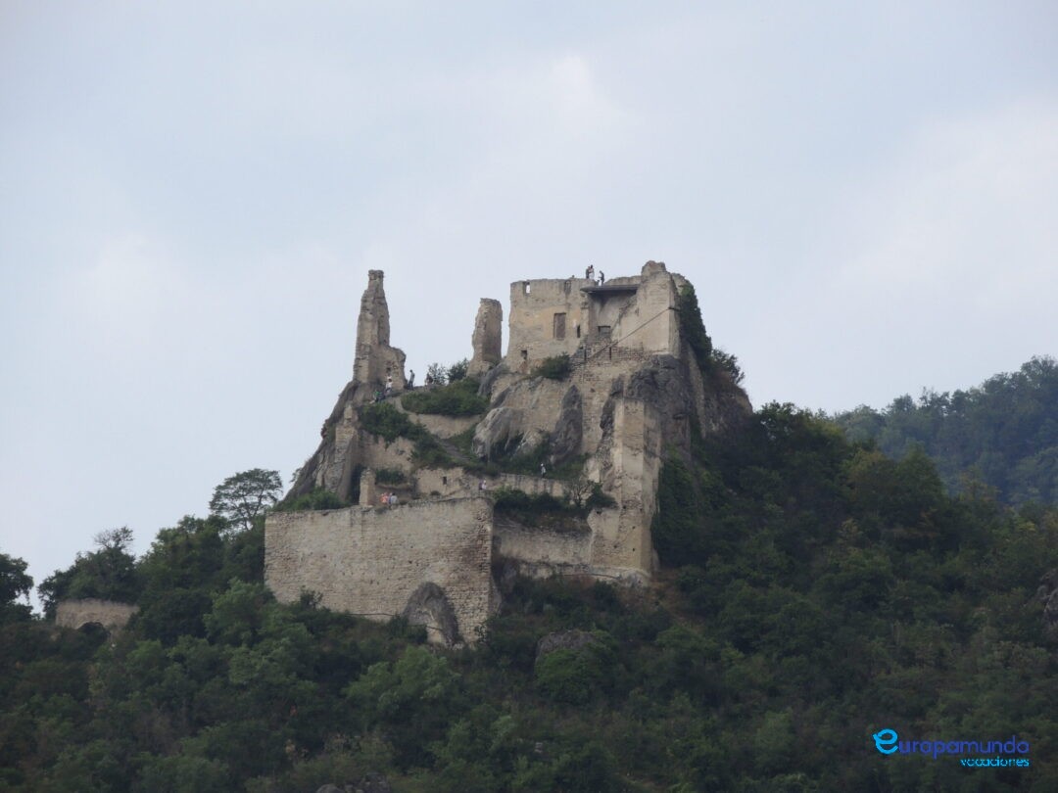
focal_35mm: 350
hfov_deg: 5.7
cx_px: 529
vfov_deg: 4.2
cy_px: 396
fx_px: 10697
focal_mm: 62.4
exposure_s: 1/800
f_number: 4.8
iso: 280
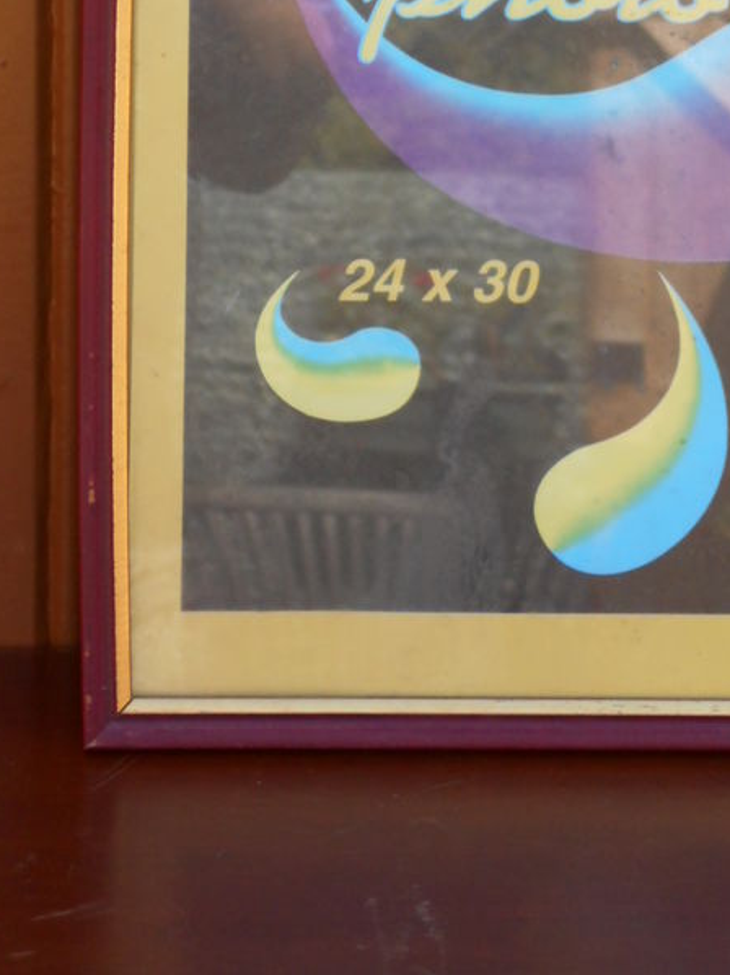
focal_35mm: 189
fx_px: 5318
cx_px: 577
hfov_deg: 7.8
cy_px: 161
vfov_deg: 10.4
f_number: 6
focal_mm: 20.1
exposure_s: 1/125
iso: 180
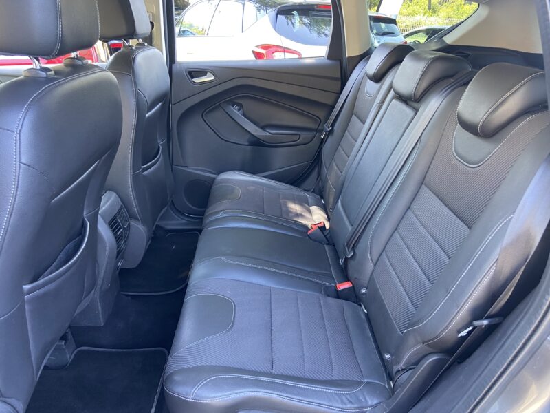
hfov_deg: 67.3
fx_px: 413
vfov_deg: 53.1
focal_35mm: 26
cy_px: 206
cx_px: 275
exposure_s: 1/60
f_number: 1.8
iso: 160
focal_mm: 4.25
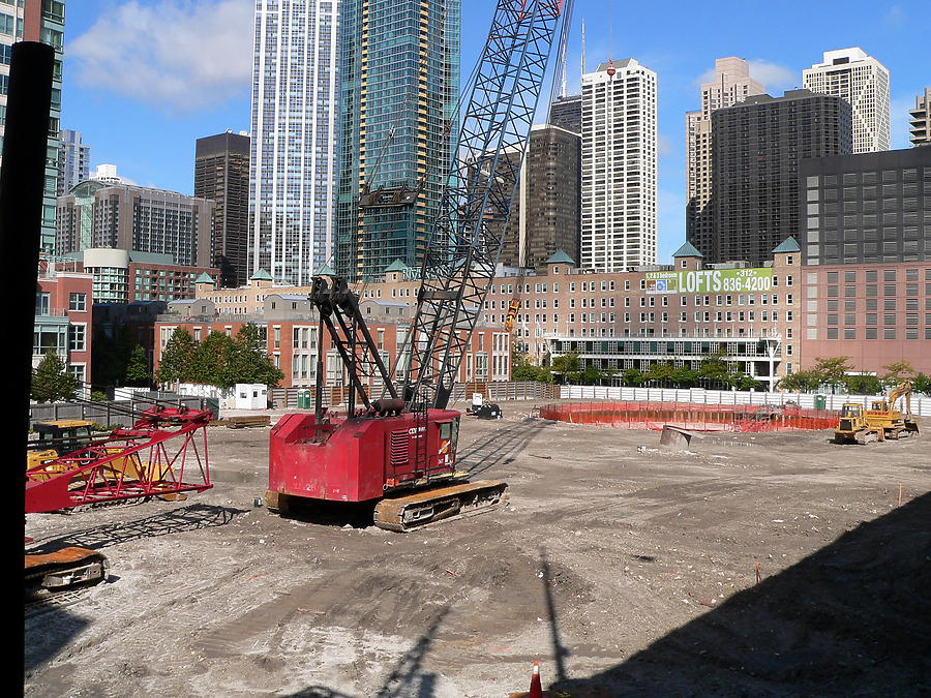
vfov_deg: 39.7
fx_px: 968
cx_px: 466
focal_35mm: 36
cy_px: 349
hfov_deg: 51.4
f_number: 4.6
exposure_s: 1/640
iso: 80
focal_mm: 6
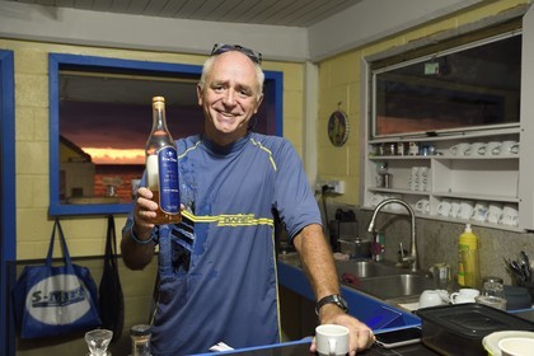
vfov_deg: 36.9
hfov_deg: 53.1
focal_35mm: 36
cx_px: 267
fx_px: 534
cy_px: 178
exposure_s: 1/25
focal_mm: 36
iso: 1600
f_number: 5.6
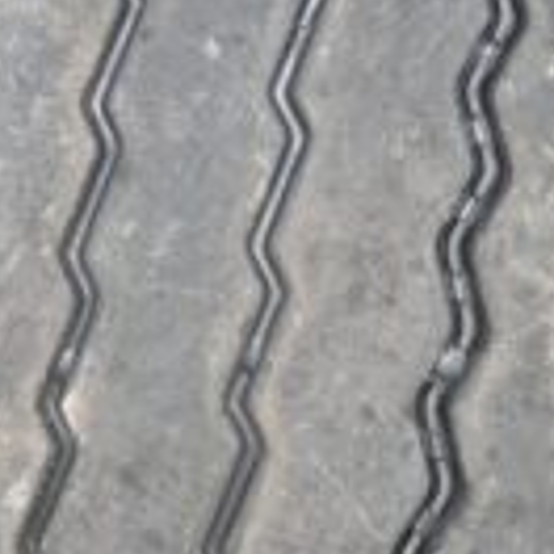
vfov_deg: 21.5
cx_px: -59
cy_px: -103
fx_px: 1358
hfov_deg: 21.8
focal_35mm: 75
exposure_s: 1/249
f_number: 1.8
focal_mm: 4.25
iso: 32
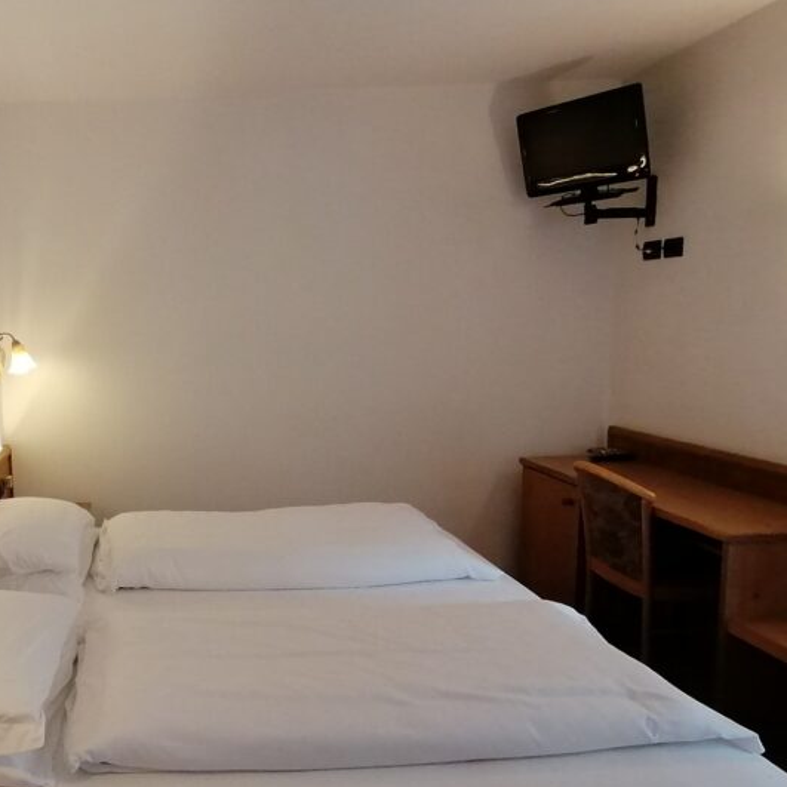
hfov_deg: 51.4
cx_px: 135
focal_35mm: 29
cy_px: 414
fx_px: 746
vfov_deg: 55.6
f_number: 2.4
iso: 160
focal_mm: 2.84
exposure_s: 1/33.3
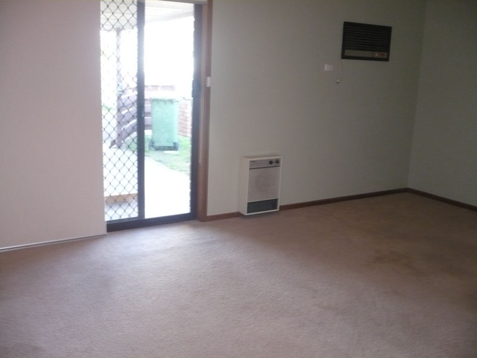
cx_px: 238
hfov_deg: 52.6
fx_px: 482
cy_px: 179
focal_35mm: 35
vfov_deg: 40.7
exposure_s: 1/30
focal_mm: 5.8
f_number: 2.8
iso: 250
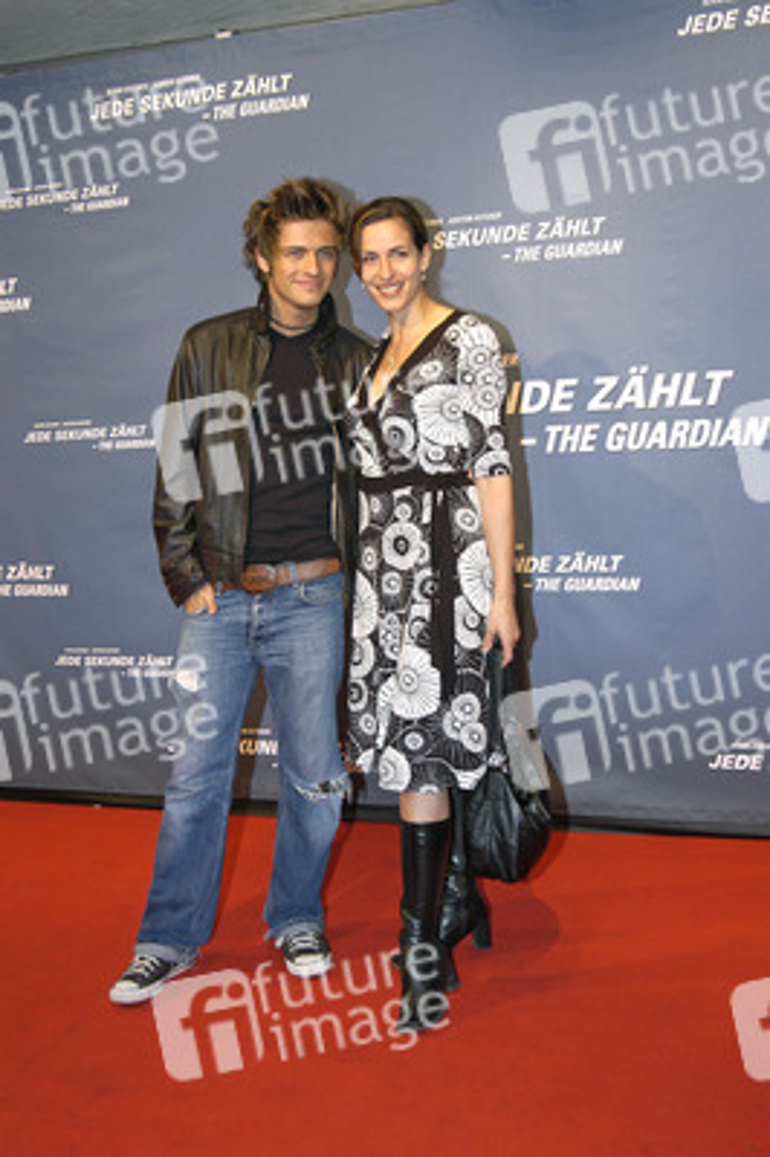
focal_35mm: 45
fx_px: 1446
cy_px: 578
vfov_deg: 43.6
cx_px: 385
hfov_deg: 29.8
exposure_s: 1/100
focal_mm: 30
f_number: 5.6
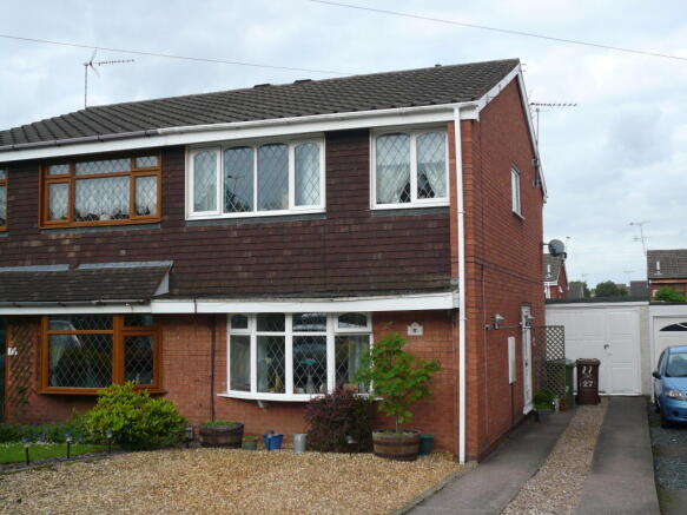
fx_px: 833
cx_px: 344
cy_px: 258
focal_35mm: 42
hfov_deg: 44.8
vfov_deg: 34.3
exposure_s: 1/400
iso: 100
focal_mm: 6.9
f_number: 3.3
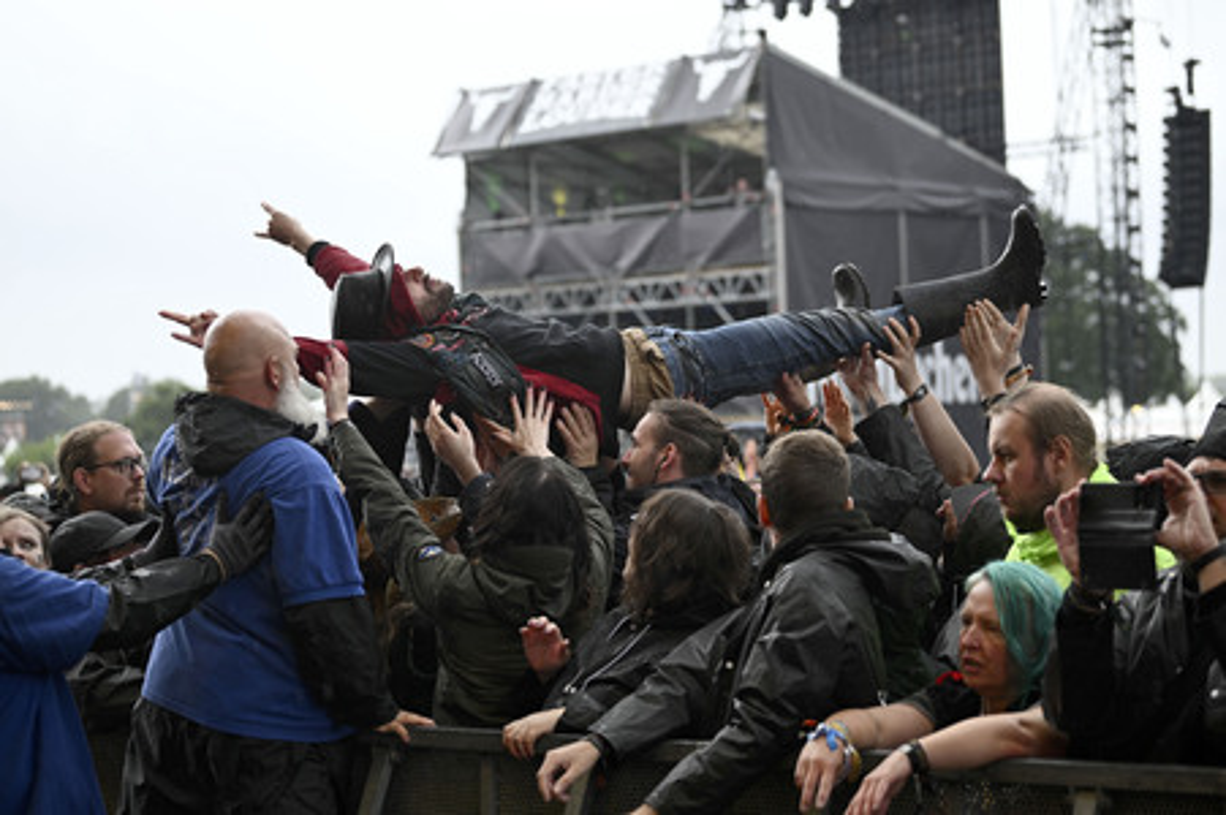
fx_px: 2382
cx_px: 613
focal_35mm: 70
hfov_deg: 28.9
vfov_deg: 19.4
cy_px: 408
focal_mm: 70
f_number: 2.8
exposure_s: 1/320
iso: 80
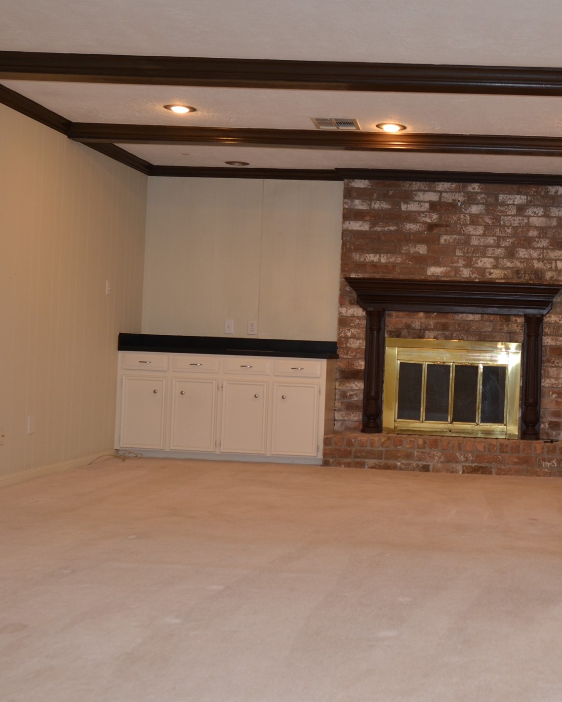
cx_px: 480
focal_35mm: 43
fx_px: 894
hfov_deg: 33.5
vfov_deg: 42.9
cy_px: 350
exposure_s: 1/60
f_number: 2.8
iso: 400
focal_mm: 20
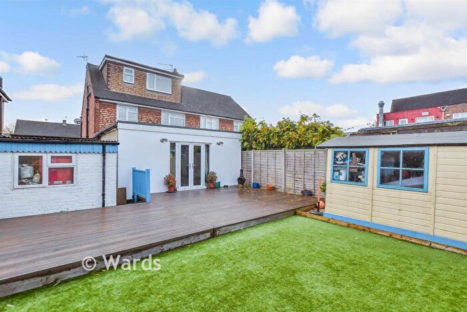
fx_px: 195
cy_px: 156
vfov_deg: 77.4
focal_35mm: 15
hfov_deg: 100.4
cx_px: 234
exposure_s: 1/200
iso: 320
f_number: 8
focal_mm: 10
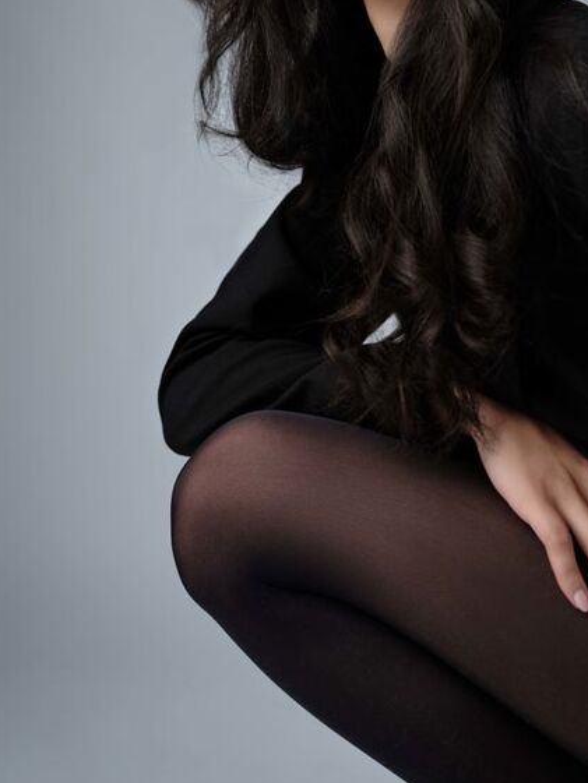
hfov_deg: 25.0
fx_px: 1313
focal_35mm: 58
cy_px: 180
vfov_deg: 32.5
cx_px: 422
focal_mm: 45
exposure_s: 1/125
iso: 100
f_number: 4
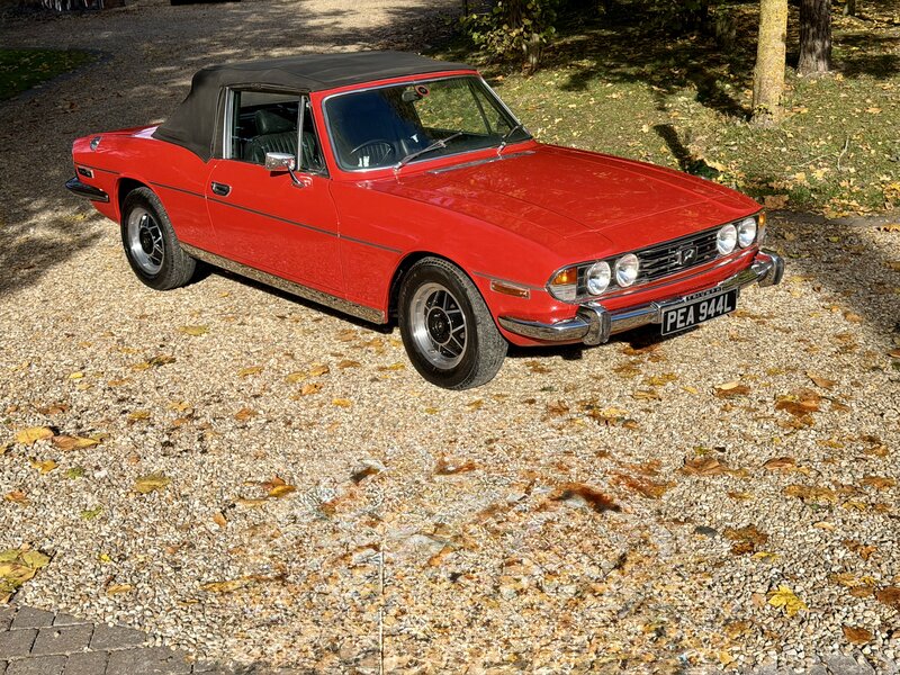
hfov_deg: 39.7
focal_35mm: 48
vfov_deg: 30.3
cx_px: 450
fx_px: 1248
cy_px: 338
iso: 64
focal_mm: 6.76
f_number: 1.78
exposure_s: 1/3534
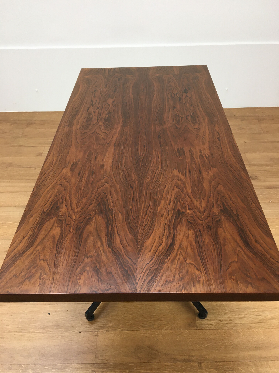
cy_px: 186
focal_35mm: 29
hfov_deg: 48.2
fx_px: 312
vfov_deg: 61.7
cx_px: 140
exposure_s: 1/33
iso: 25
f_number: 2.2
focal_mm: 4.15
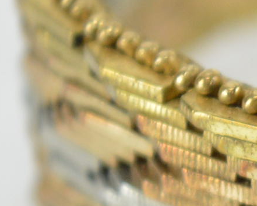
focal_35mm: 499
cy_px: 161
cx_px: 770
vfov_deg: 3.1
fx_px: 3796
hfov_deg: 3.8
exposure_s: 1/80
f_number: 6.3
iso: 800
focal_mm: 52
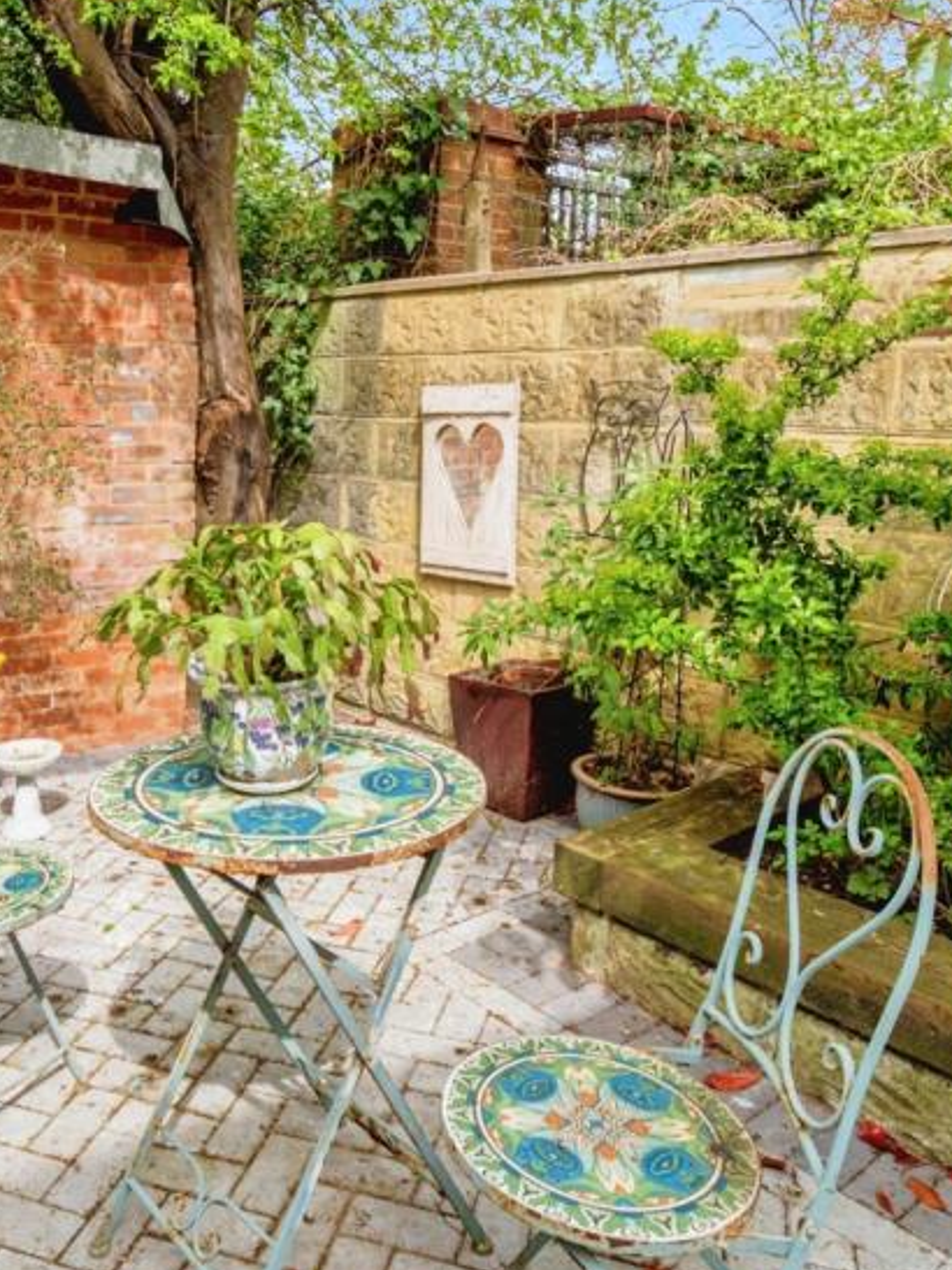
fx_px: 990
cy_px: 684
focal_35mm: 27
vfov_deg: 65.2
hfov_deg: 50.8
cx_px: 355
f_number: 8
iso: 250
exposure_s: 1/320
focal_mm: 10
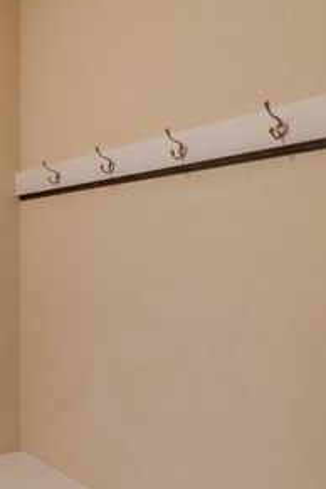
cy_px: 260
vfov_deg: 57.2
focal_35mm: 33
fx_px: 448
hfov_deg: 36.6
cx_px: 13
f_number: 11
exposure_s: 1/10
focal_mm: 10
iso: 400
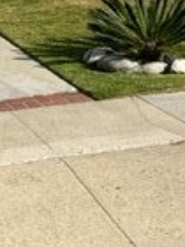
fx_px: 848
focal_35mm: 119
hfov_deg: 12.4
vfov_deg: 15.9
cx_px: 137
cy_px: -53
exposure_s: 1/4651
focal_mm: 5.1
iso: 50
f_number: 1.6
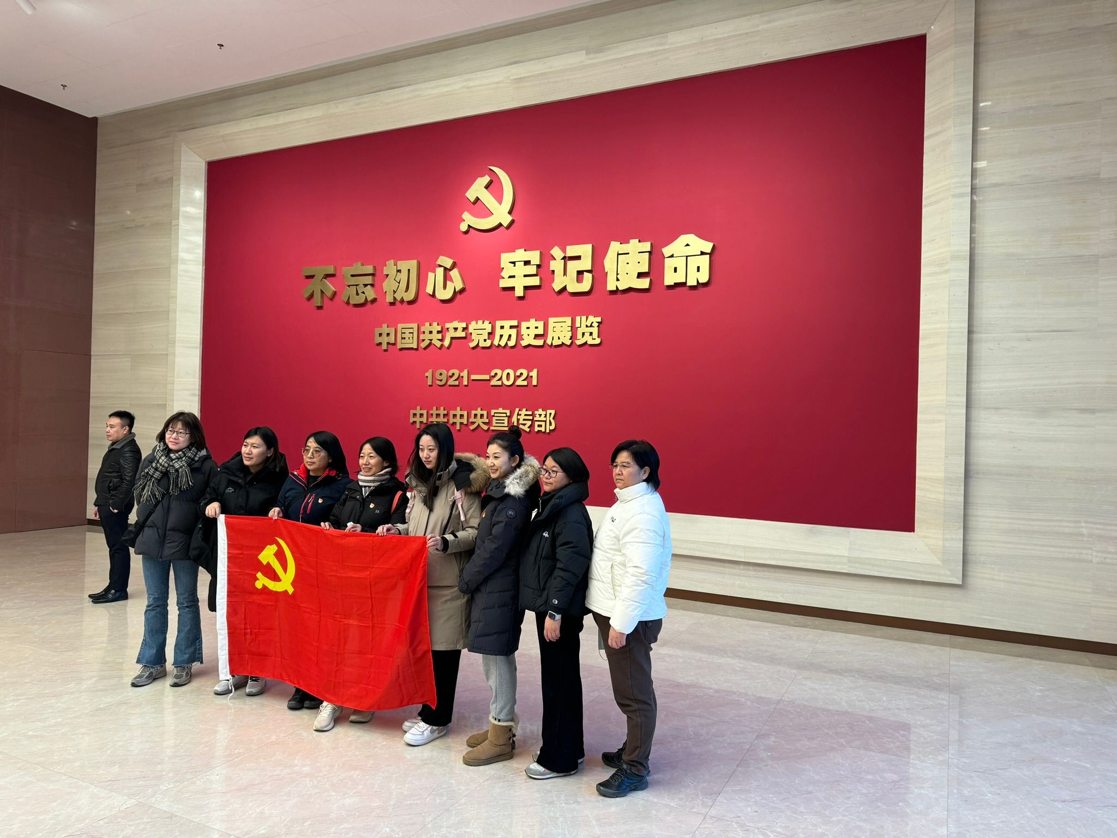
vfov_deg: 56.8
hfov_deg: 71.6
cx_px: 558
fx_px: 774
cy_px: 419
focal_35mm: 24
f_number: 1.78
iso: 125
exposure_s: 1/121
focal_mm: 6.86
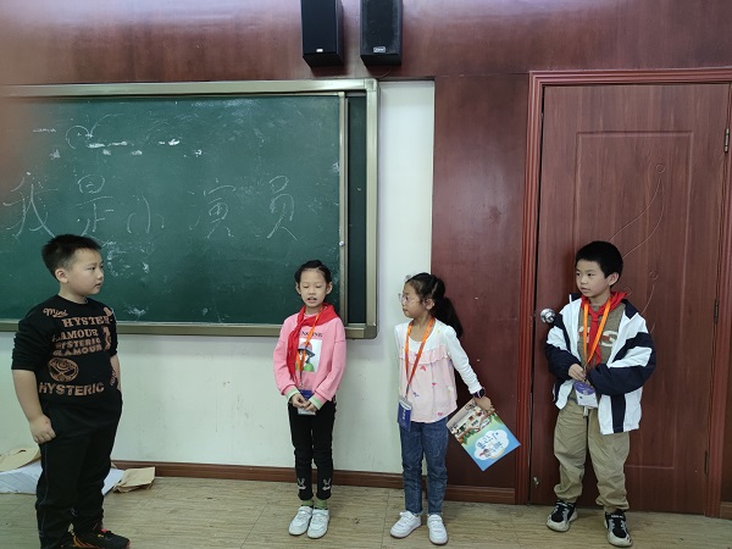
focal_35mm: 24
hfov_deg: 71.6
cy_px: 274
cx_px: 366
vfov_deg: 56.8
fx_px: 508
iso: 592
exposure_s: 1/50
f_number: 1.69
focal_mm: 6.72
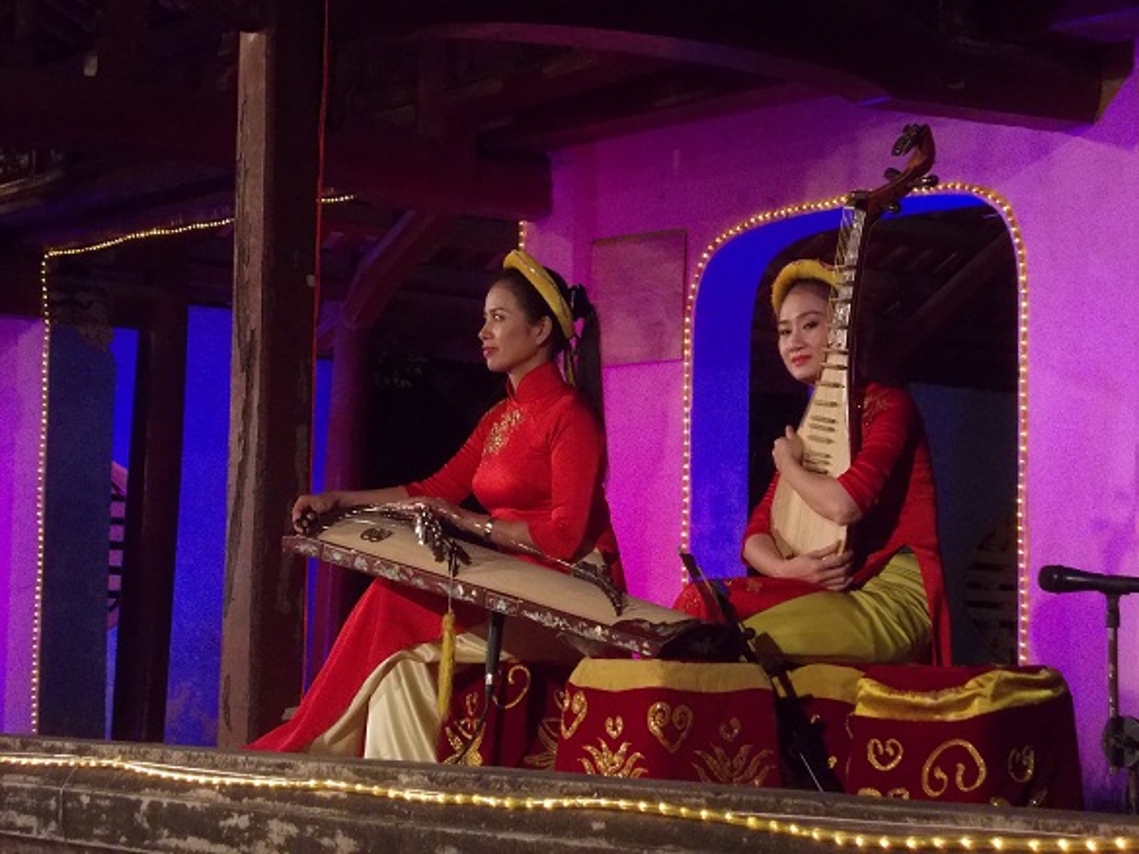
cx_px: 570
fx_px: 3159
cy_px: 427
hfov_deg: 20.4
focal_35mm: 96
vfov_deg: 15.4
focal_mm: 13.6
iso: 320
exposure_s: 1/60
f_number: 5.3
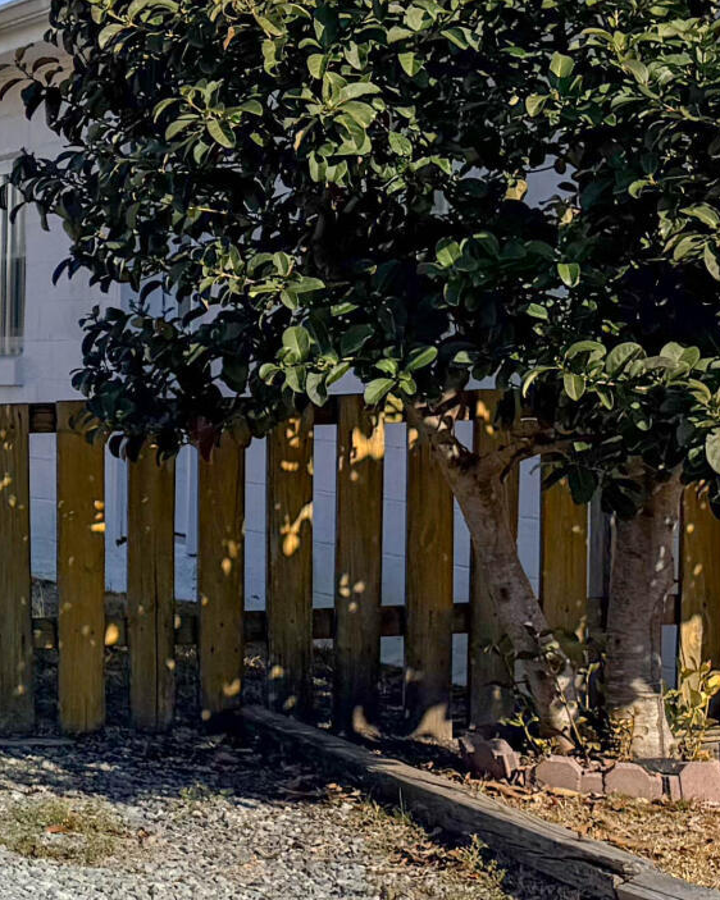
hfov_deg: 12.9
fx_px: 2665
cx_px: -838
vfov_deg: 19.2
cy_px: 343
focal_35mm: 100
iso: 80
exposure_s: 1/6000
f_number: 1.8
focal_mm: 6.76
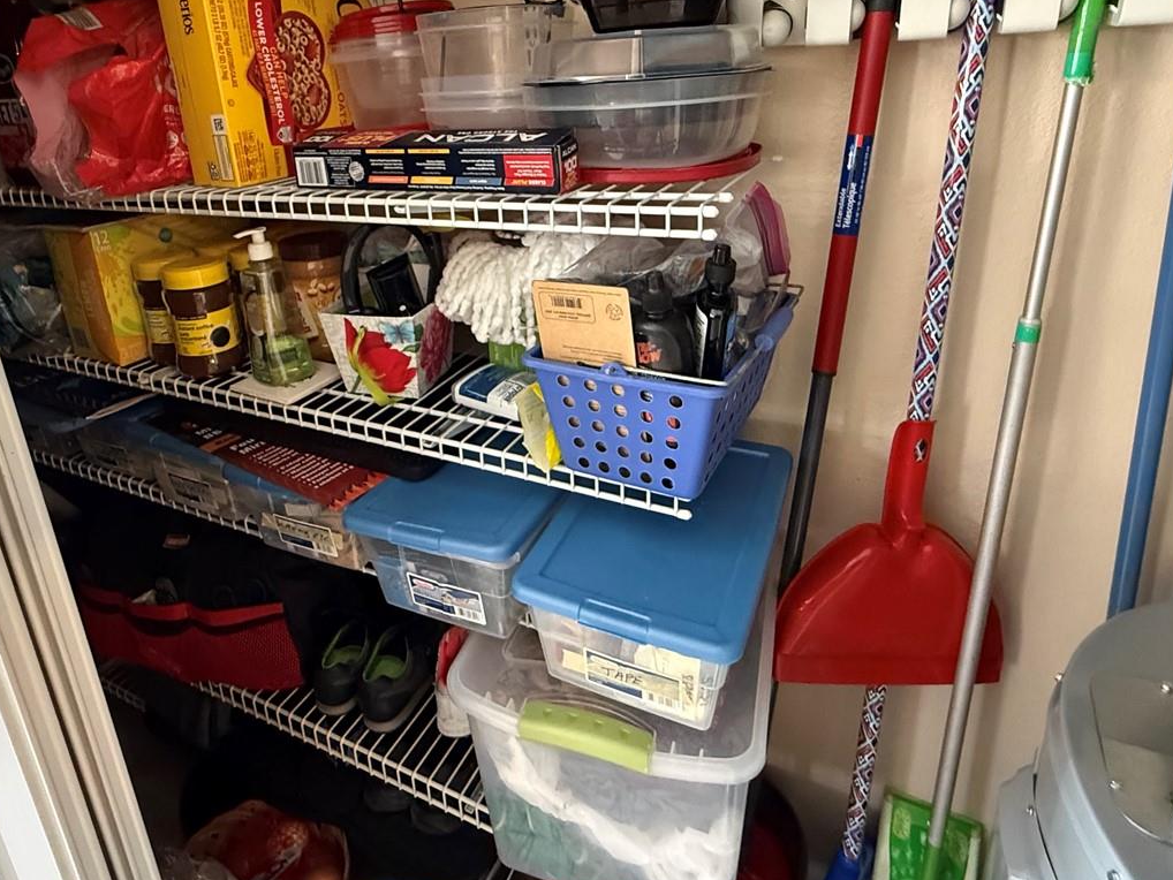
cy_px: 311
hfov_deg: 76.0
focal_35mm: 22
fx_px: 746
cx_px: 506
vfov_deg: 60.0
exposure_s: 1/60
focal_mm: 2.22
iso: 800
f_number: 2.2
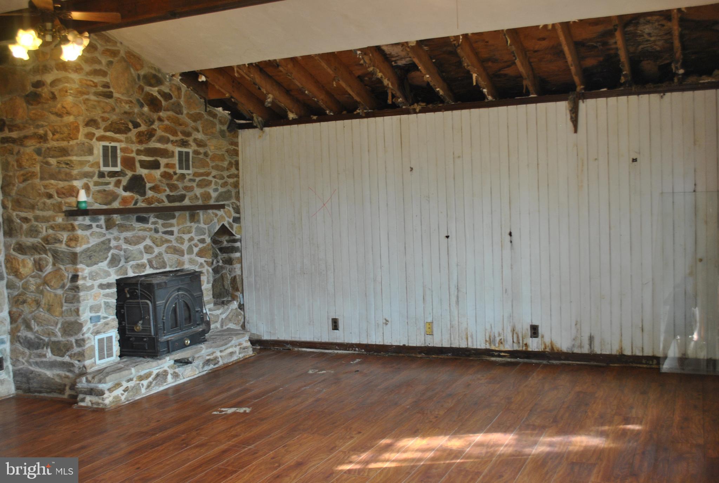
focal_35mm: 36
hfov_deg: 53.0
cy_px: 242
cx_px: 360
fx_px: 720
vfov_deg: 37.0
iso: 320
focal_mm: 24
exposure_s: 1/30
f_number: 4
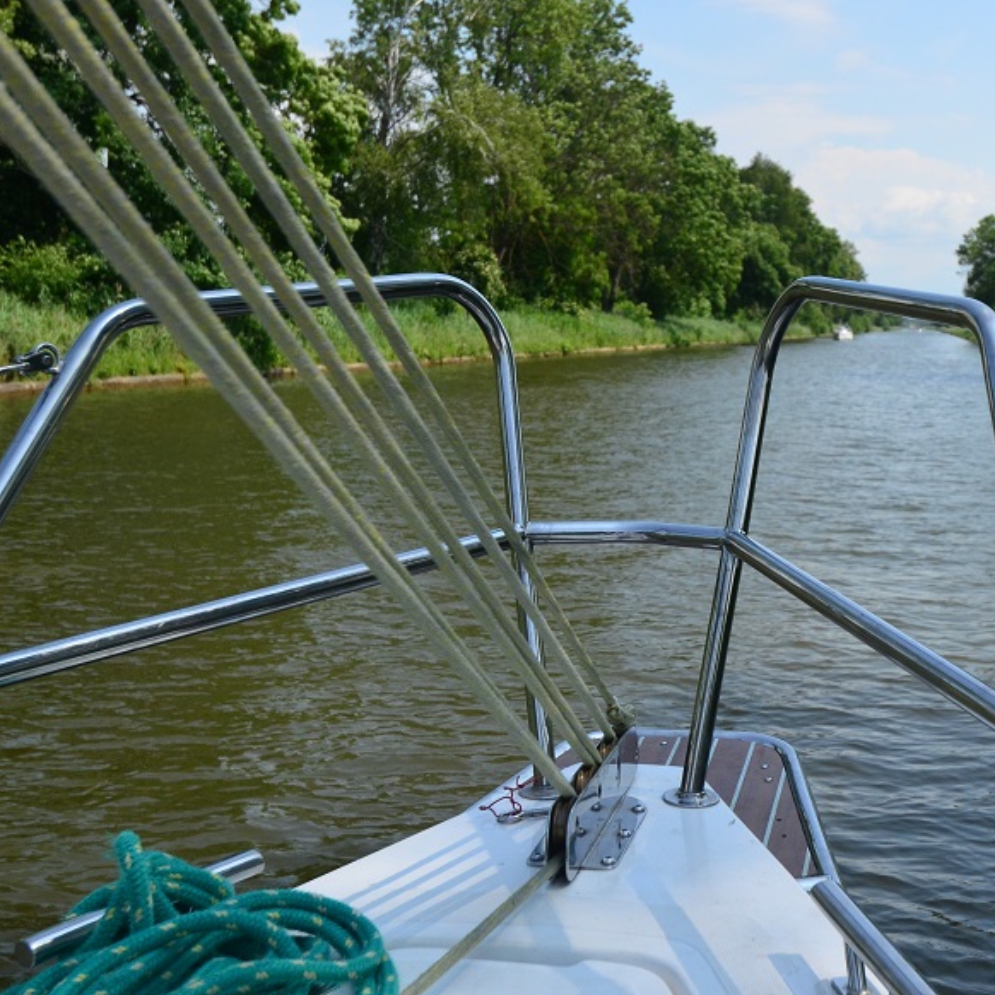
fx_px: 1561
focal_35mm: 48
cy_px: 452
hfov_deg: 34.8
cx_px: 704
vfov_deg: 35.3
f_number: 5
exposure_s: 1/4000
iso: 640
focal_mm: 22
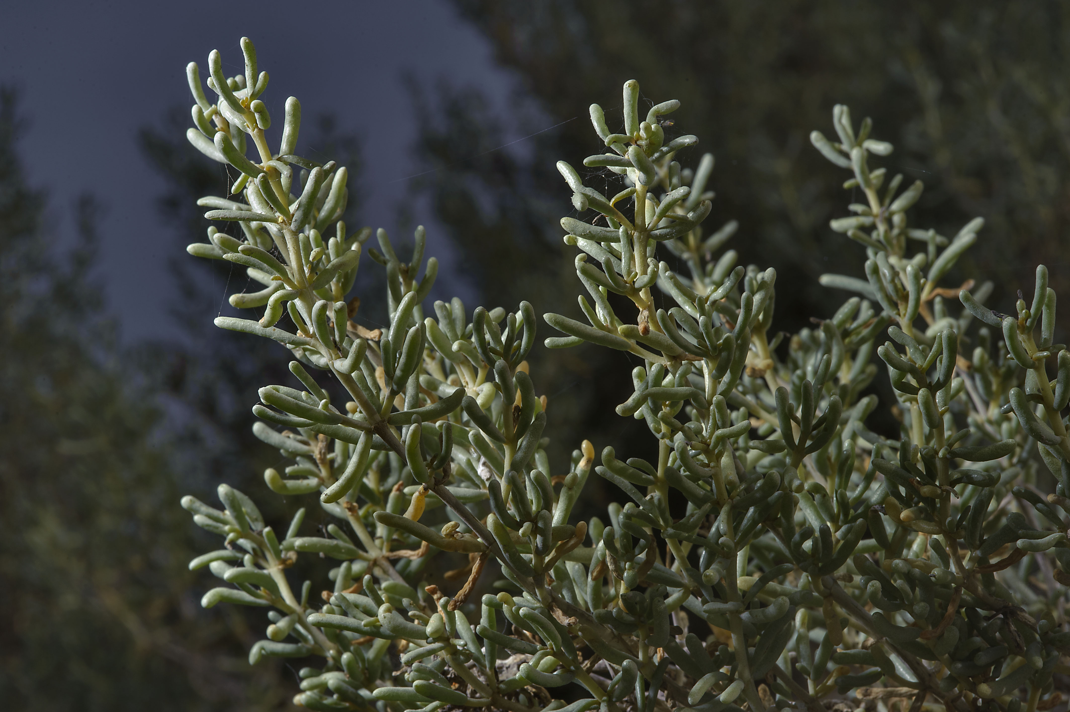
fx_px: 3119
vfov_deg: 13.0
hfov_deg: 19.5
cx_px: 535
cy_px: 356
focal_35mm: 105
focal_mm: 105
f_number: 32
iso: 200
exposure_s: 1/250
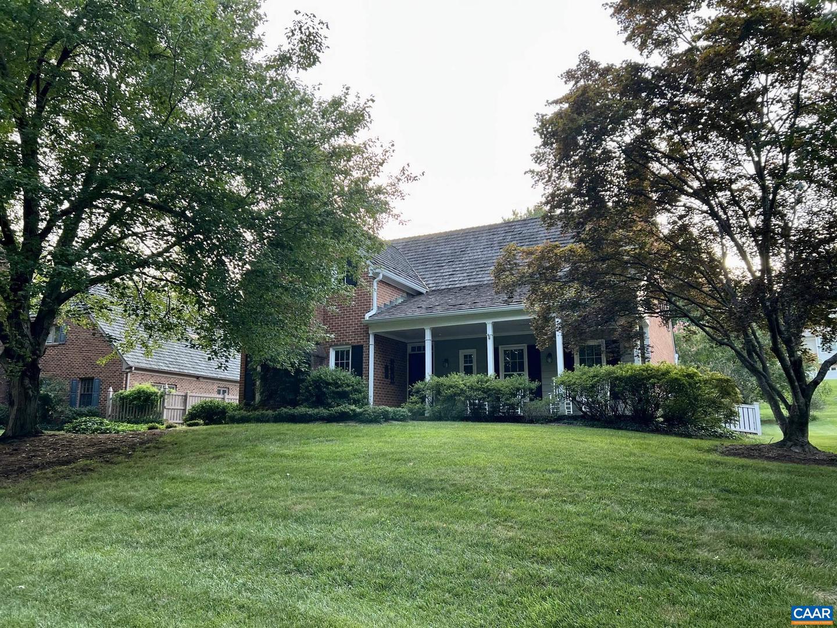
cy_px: 314
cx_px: 418
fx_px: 629
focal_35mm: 26
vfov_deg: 53.1
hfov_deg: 67.3
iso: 50
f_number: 1.5
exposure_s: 1/121
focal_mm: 5.7
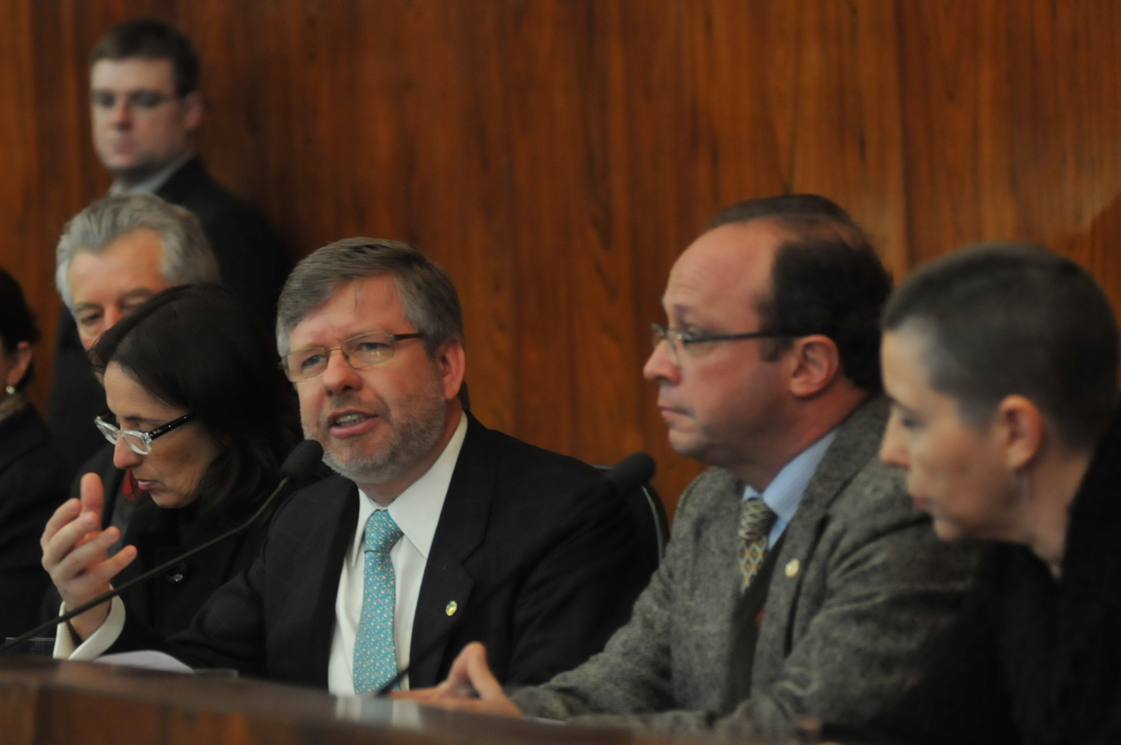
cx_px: 560
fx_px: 4665
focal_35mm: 150
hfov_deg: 13.7
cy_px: 372
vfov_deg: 9.1
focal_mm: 100
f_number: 2.8
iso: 1250
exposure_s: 1/80
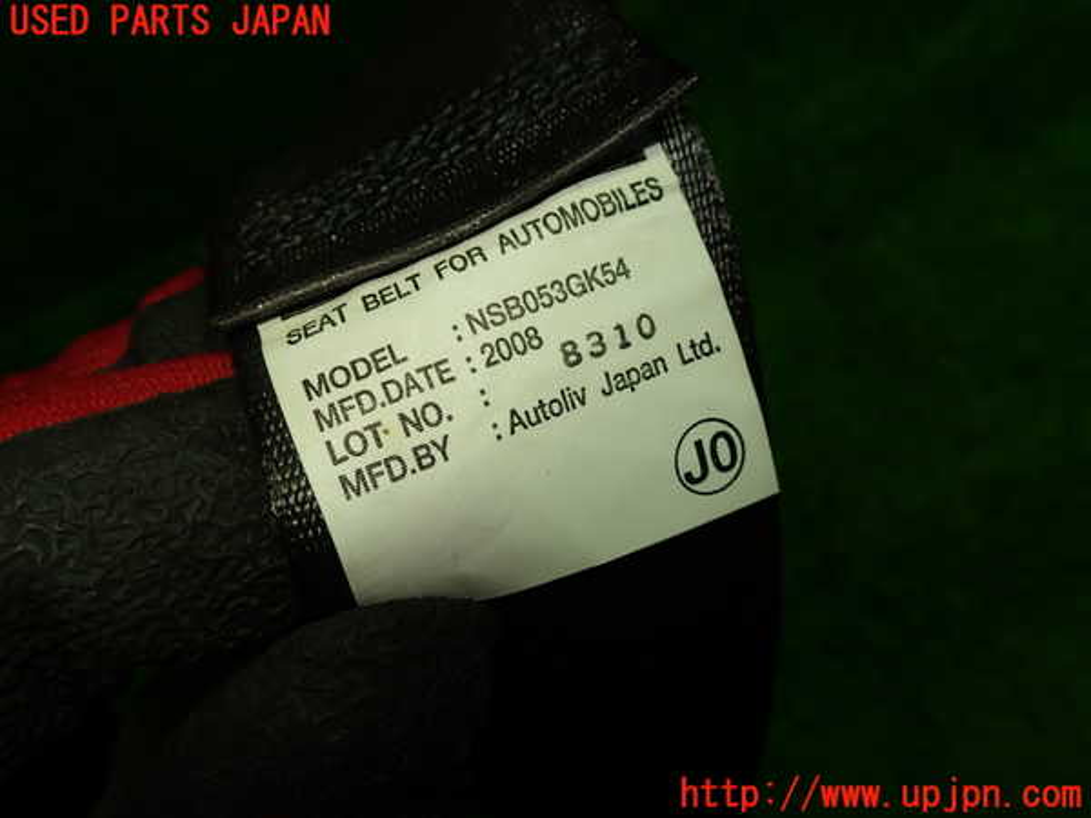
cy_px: 409
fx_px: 946
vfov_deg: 46.8
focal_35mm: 30
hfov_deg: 60.0
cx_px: 546
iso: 100
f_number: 3.2
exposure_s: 1/60
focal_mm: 5.4
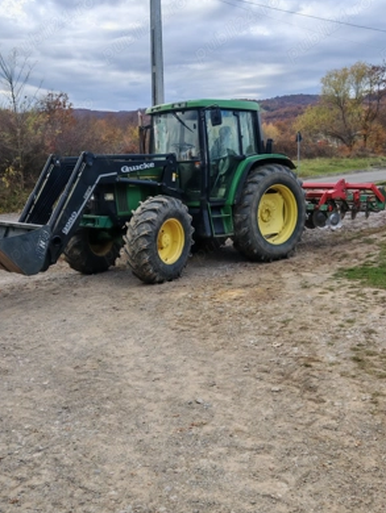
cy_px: 251
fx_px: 594
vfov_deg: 46.8
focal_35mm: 40
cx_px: 190
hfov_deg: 36.0
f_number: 1.9
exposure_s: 1/490
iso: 50
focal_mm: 6.67
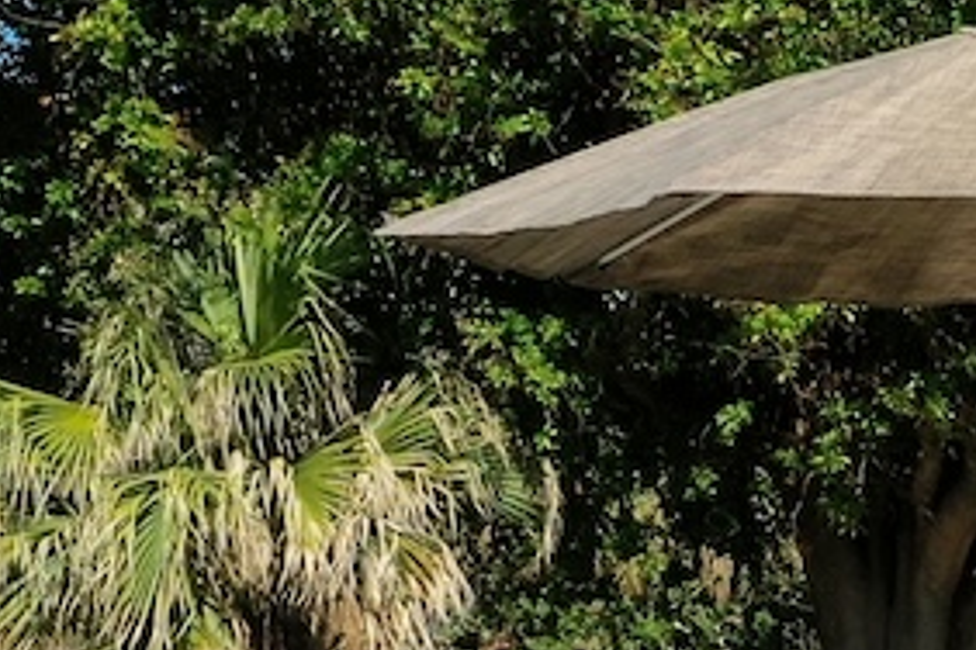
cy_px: 588
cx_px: 2187
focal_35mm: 152
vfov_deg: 9.0
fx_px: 4121
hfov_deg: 11.6
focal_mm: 10.26
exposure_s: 1/640
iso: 100
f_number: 6.3
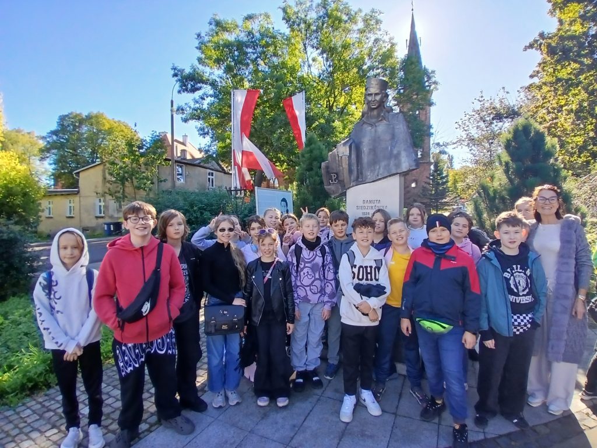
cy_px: 224
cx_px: 298
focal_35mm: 17
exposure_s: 1/228
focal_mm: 1.4
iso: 50
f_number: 2.2
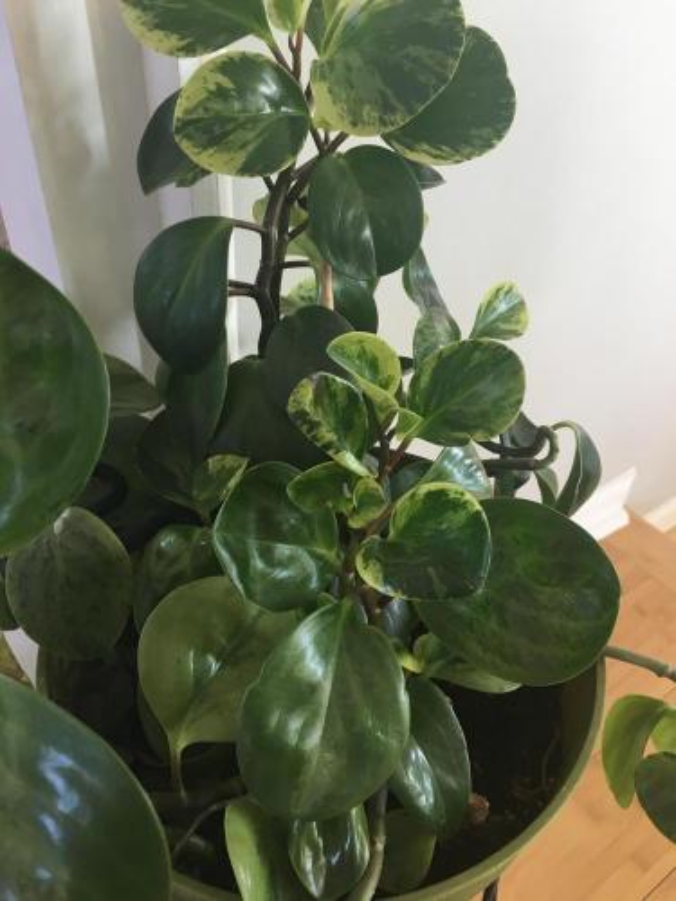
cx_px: 338
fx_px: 755
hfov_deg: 48.2
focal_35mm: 29
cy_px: 450
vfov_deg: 61.7
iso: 50
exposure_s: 1/30
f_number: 2.2
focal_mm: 4.15
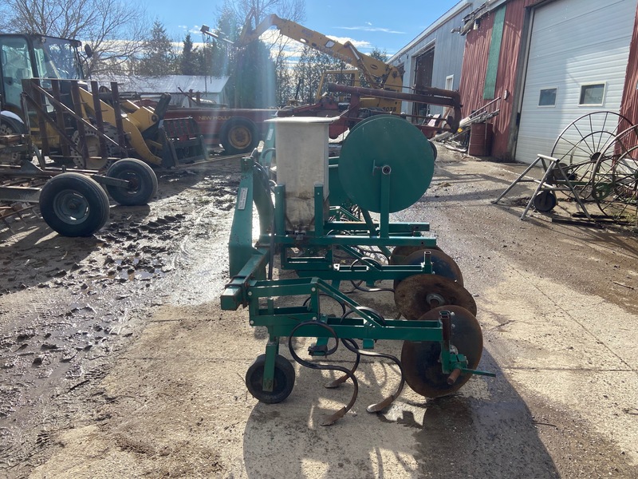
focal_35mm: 26
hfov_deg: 67.3
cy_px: 240
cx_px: 319
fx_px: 479
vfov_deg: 53.1
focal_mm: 4.25
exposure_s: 1/2268
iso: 32
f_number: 1.8
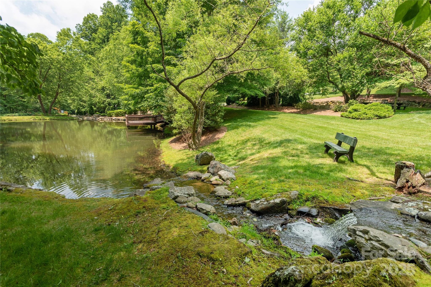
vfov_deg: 70.5
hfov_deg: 93.3
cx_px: 216
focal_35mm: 17
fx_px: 204
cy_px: 144
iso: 320
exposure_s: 1/400
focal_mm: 17
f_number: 7.1
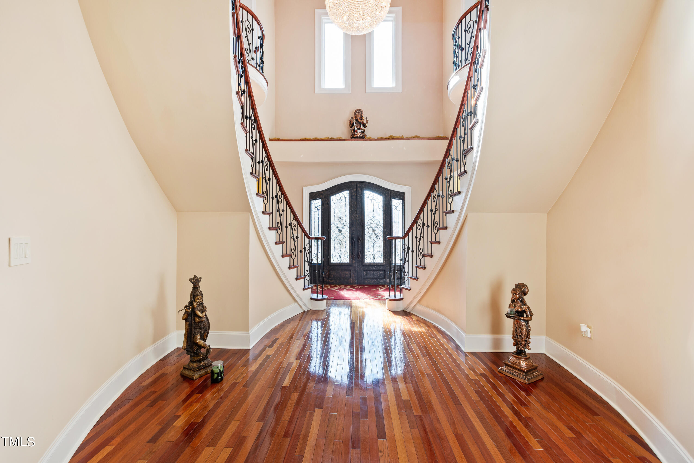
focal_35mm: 15
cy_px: 232
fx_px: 289
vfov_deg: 77.3
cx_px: 347
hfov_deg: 100.4
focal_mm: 10
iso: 100
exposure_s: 1/5
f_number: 8
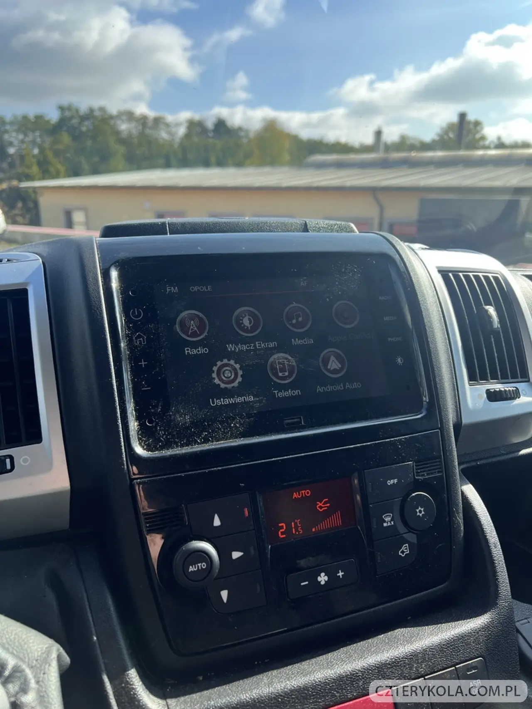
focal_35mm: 26
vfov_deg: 67.3
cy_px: 354
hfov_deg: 53.1
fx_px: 533
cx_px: 266
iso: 50
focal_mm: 5.7
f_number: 1.5
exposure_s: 1/1079
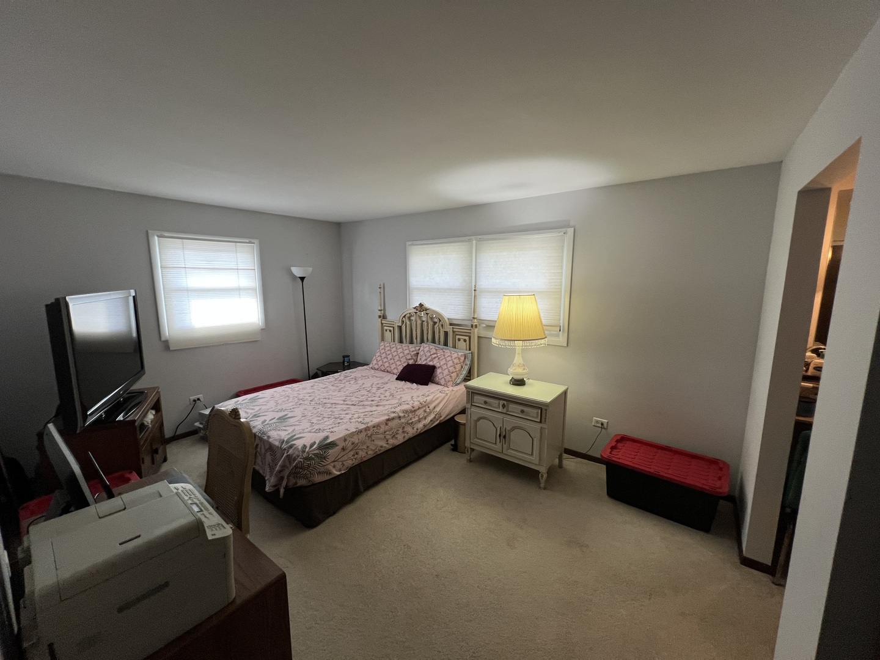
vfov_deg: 89.9
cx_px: 440
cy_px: 330
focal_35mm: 13
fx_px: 330
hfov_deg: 106.2
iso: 160
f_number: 1.8
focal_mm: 1.57
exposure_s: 1/60
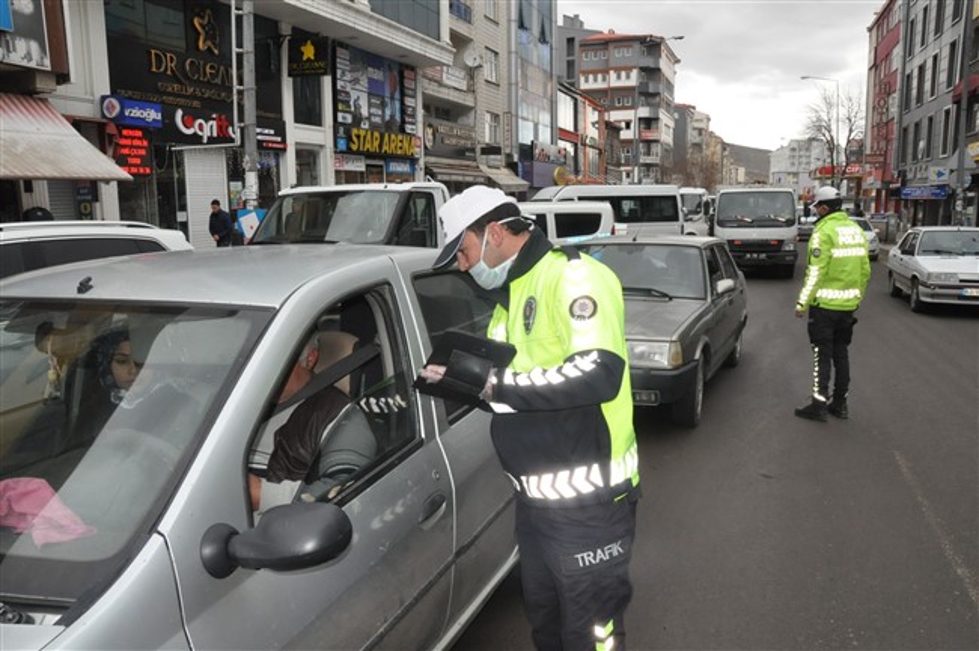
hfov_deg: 67.4
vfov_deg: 47.8
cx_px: 490
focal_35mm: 27
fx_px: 733
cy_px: 326
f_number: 20
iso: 2000
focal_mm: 18
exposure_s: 1/200
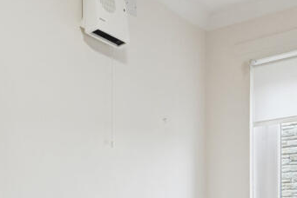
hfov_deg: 40.9
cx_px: 179
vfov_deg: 26.3
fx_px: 396
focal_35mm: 48
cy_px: 210
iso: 2500
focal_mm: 16
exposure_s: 1/50
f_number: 8
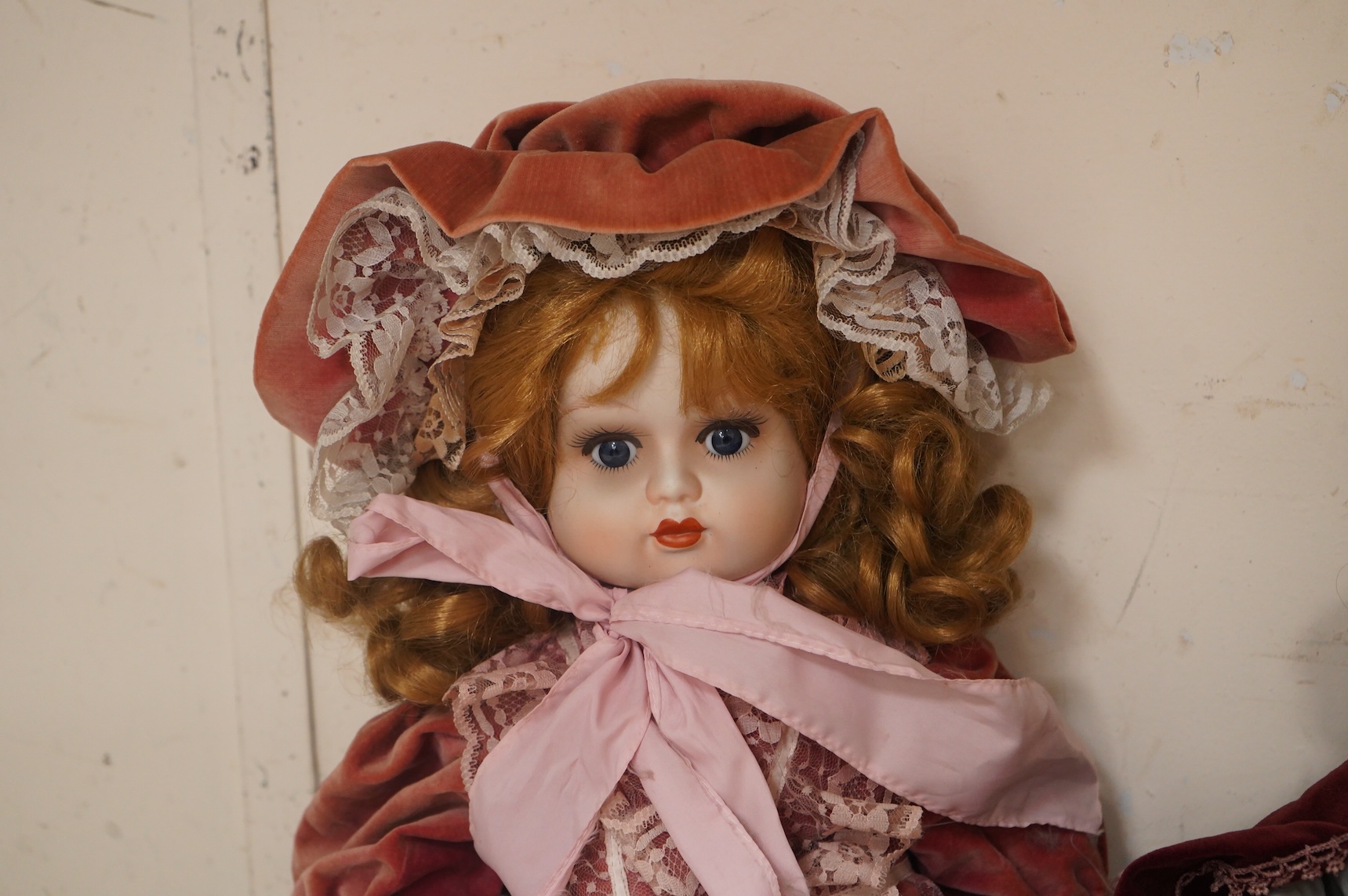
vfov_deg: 21.5
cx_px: 674
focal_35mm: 63
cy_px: 448
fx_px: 2357
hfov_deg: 31.9
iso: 3200
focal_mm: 63
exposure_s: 1/100
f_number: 5.6
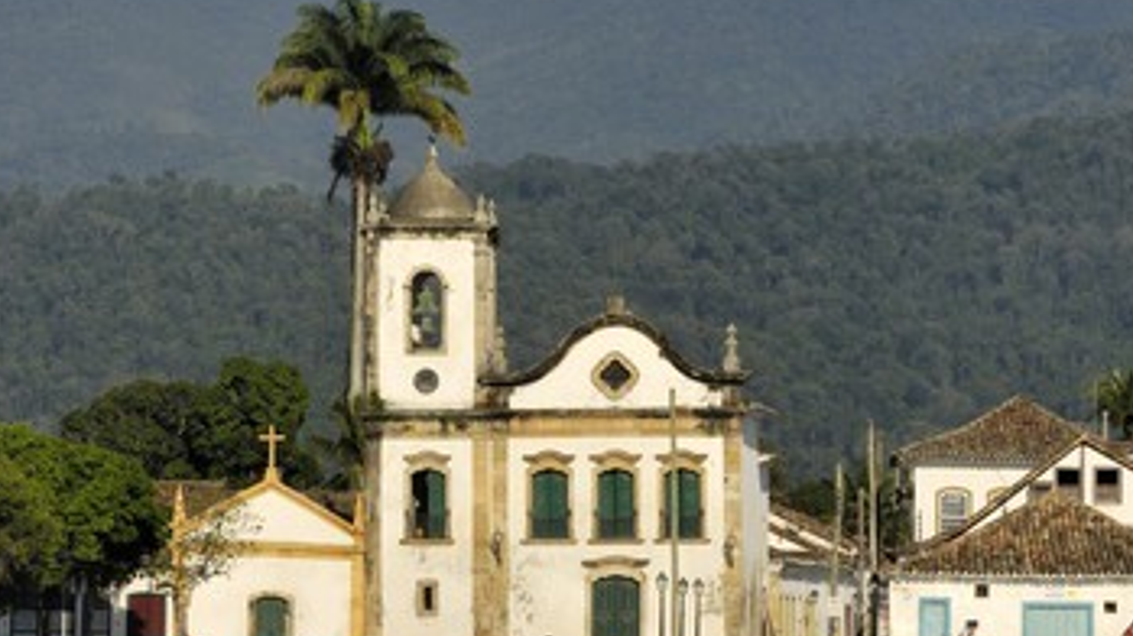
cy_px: 354
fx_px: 8818
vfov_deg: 4.1
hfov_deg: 7.4
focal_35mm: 294
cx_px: 641
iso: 100
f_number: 12
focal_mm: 155
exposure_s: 1/160
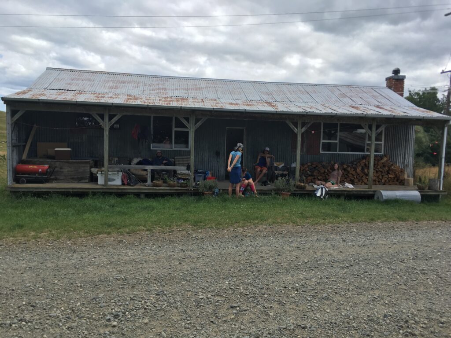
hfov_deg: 61.7
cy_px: 169
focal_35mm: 29
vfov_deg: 48.2
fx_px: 378
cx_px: 226
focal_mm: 4.15
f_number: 2.2
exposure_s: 1/1026
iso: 25
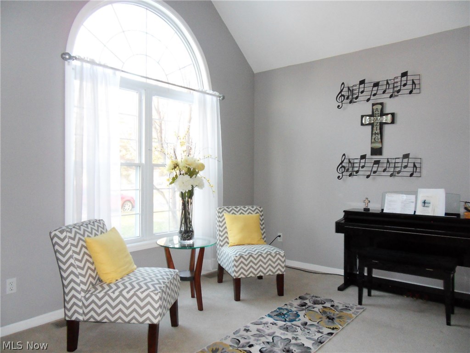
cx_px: 235
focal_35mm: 24
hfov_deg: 71.6
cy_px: 176
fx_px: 326
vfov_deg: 56.8
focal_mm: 4.2
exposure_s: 1/45
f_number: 3.3
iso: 400
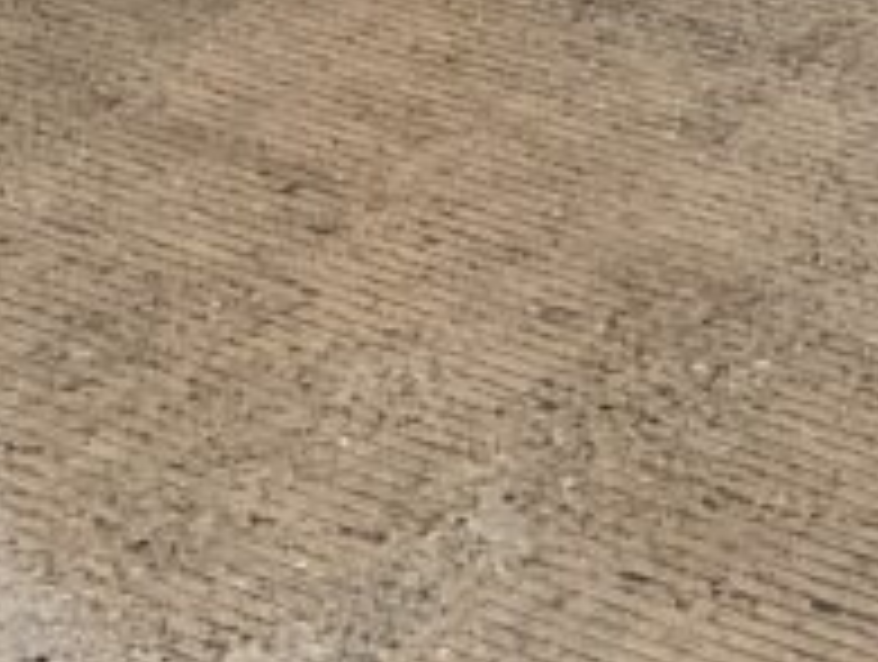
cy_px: -1058
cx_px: 162
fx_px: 3862
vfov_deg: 8.7
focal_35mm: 152
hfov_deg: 12.9
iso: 16
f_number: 1.8
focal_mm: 3
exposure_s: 1/174
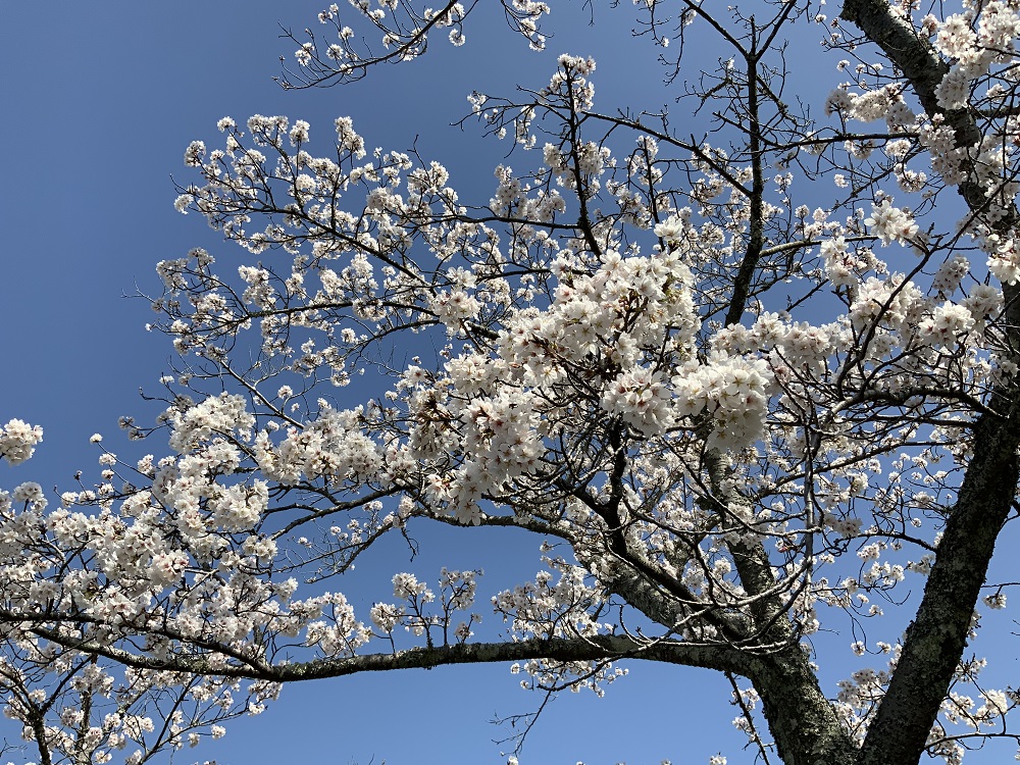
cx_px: 510
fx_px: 855
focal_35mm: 29
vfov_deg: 48.2
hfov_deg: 61.7
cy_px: 382
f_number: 1.8
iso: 16
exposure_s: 1/2427
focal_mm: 3
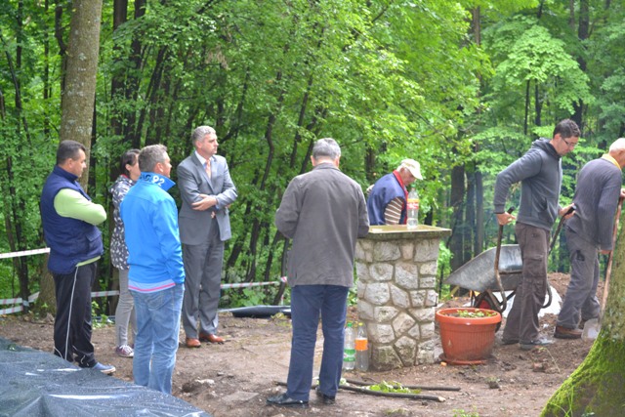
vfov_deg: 20.6
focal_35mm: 66
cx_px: 312
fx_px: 1146
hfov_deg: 30.5
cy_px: 208
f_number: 5.3
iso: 1600
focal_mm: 44
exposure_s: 1/60
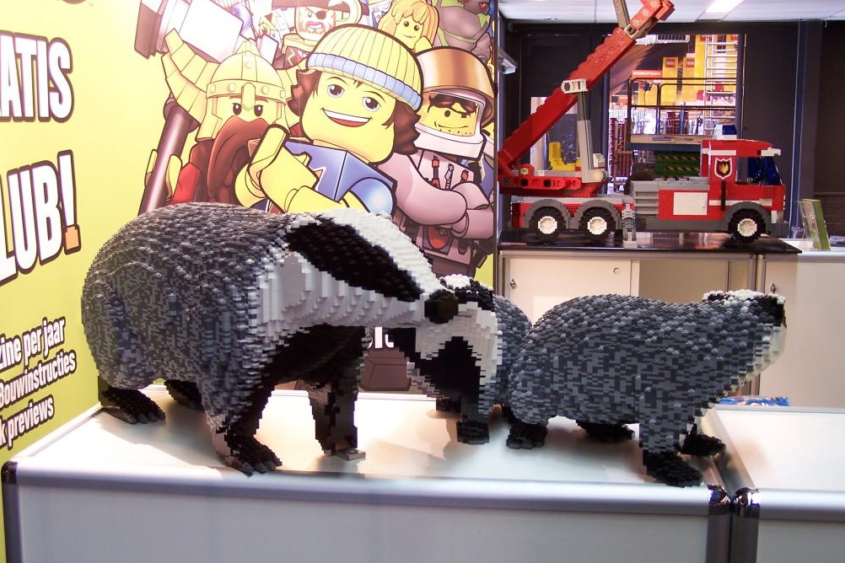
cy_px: 319
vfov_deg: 26.5
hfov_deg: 38.9
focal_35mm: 51
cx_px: 426
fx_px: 1197
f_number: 3
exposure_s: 1/3
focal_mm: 8
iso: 80
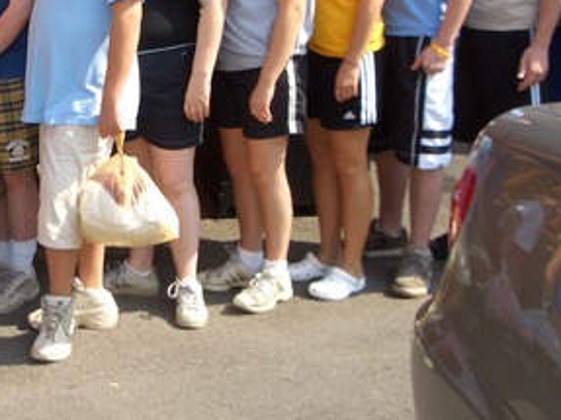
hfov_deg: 24.4
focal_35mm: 78
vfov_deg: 18.8
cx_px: 70
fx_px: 1264
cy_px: 117
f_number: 4.3
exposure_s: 1/200
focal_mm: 5.8
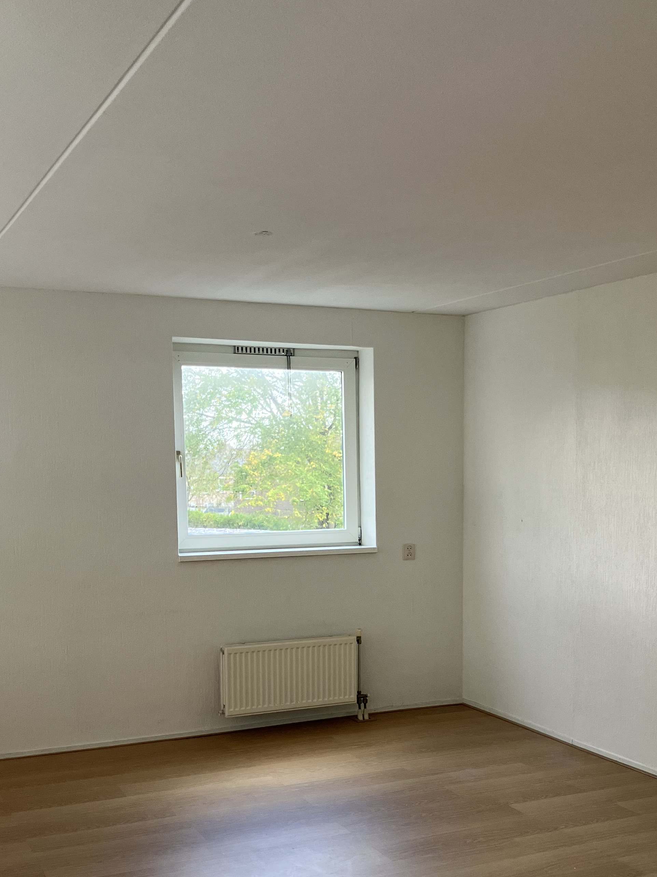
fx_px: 1114
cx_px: 402
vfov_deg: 42.2
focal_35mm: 44
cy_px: 604
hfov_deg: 32.7
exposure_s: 1/111
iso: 80
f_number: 1.8
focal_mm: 3.99
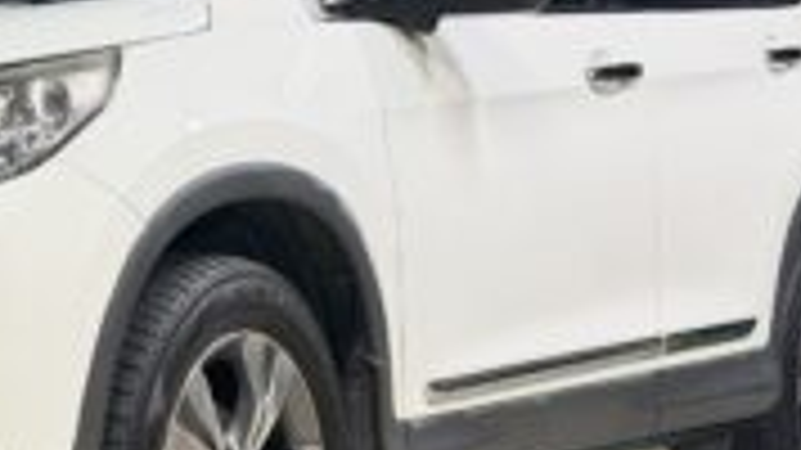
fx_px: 2994
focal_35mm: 141
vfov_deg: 8.6
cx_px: 32
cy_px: 126
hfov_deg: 15.0
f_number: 1.78
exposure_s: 1/40
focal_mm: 6.76
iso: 320
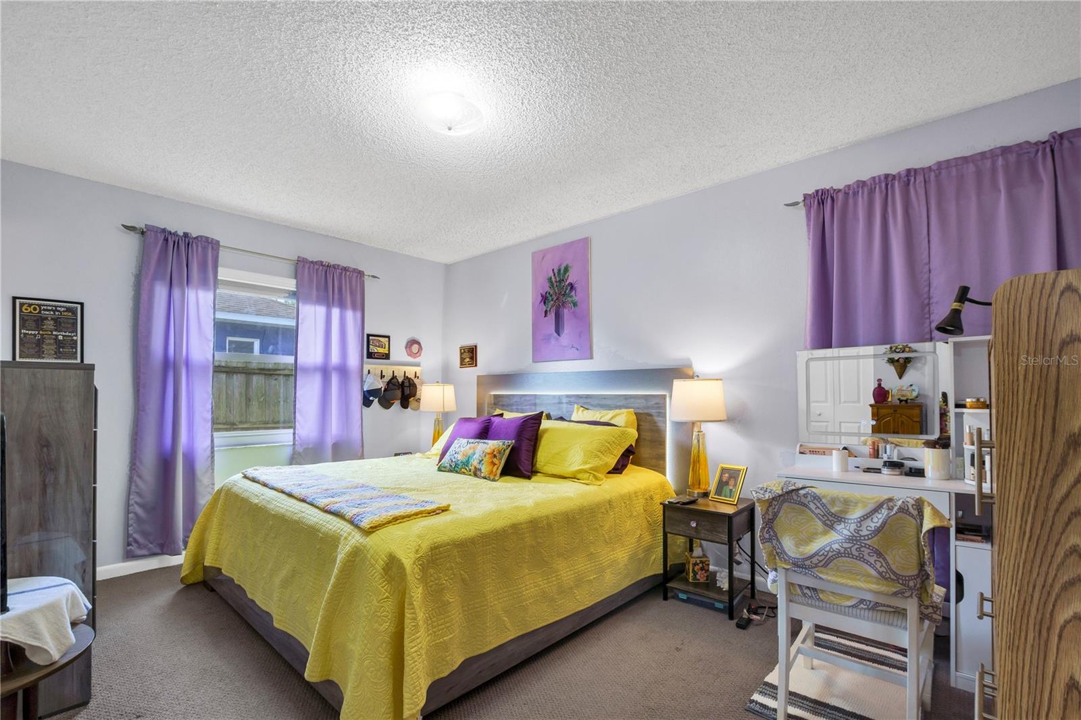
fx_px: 450
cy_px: 360
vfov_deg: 77.3
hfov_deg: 100.4
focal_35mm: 15
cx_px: 540
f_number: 10
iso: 200
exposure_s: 1/5
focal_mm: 10
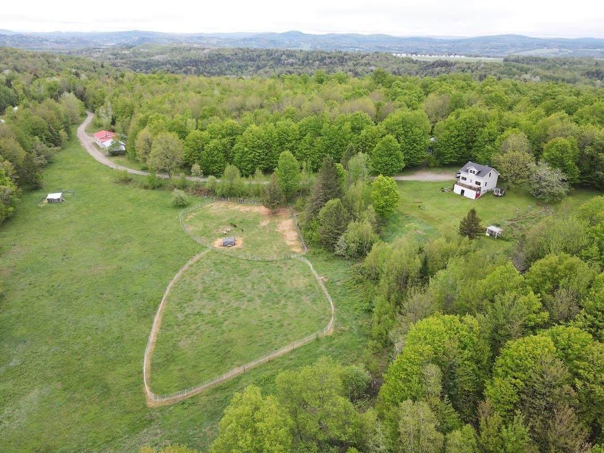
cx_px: 302
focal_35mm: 24
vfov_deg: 56.8
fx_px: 419
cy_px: 226
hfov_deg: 71.6
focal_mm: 4.5
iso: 110
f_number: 2.8
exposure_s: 1/125
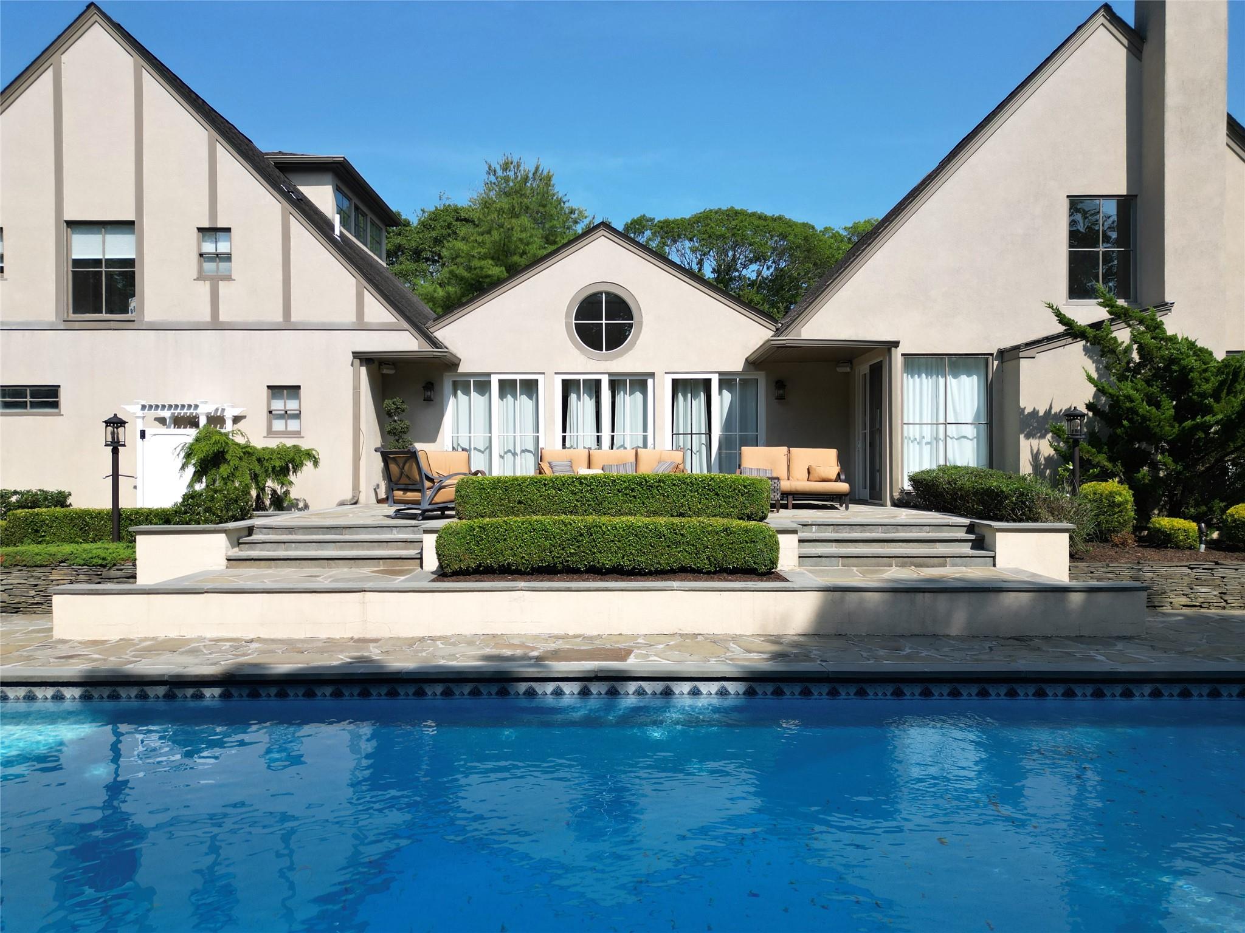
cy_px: 466
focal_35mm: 24
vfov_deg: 56.8
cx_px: 622
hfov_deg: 71.6
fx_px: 863
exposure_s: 1/2500
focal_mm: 6.72
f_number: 1.7
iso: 100
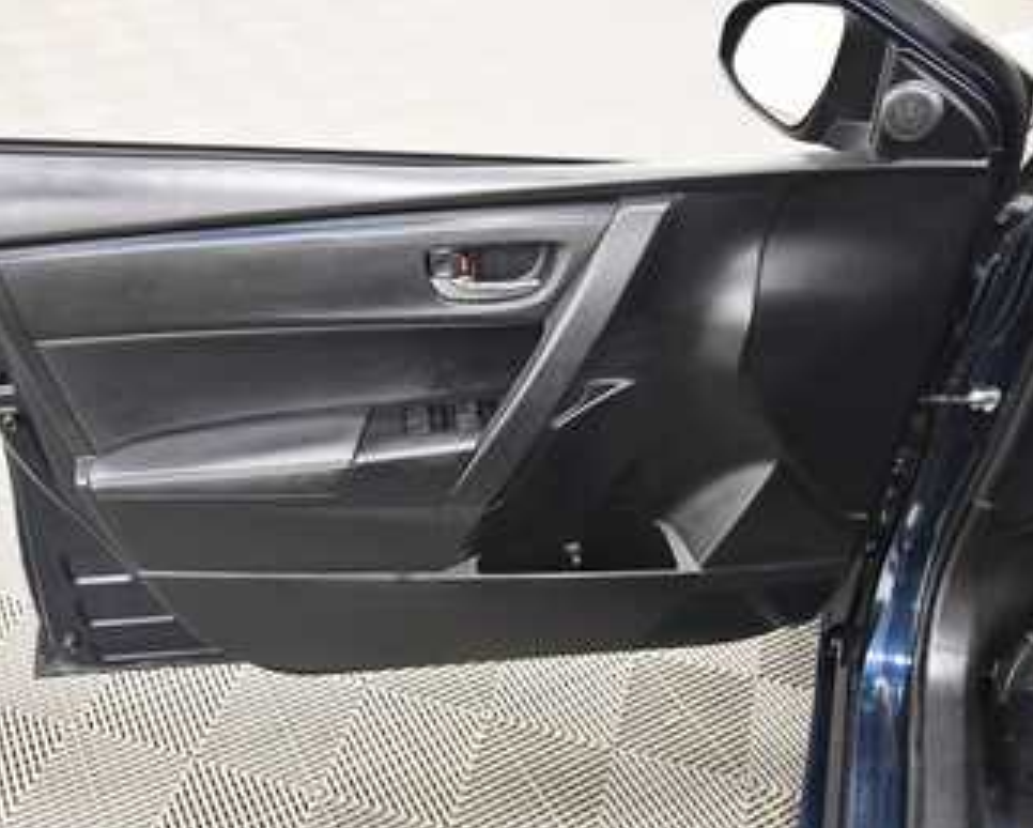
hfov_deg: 51.5
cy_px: 425
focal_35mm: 35
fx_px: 1071
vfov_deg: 42.3
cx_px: 481
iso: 3200
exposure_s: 1/60
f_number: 5.6
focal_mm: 20
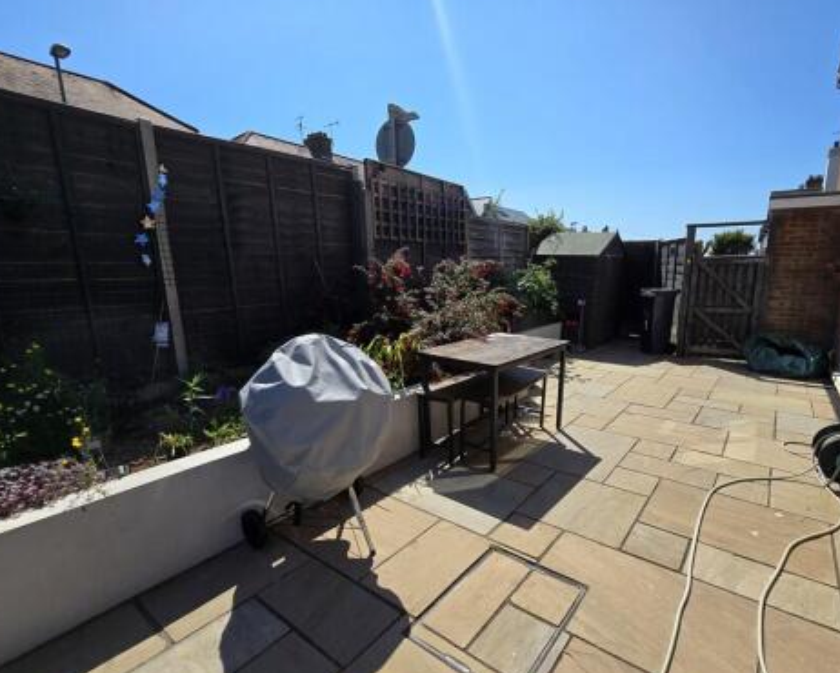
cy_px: 368
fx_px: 398
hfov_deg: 92.6
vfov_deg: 80.2
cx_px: 475
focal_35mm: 16
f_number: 2.2
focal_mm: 2.2
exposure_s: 1/2812
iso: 50
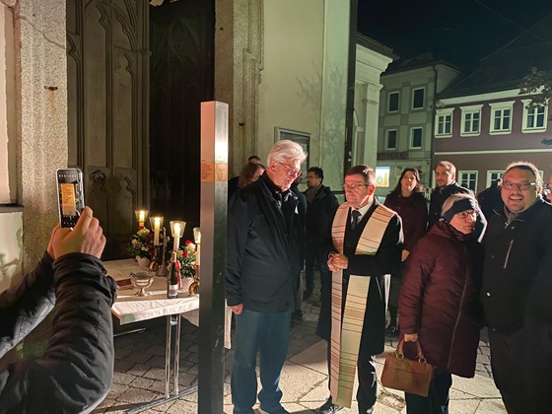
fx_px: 415
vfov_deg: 53.1
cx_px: 276
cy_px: 207
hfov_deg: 67.3
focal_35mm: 26
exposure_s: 1/12
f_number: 1.8
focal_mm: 4.25
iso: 640
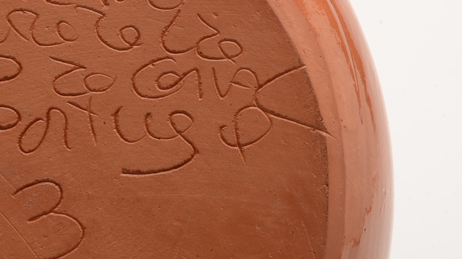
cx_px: 101
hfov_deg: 15.5
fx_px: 1688
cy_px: 45
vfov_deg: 8.8
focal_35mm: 138
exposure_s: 1/160
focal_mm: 55
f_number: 25
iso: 100
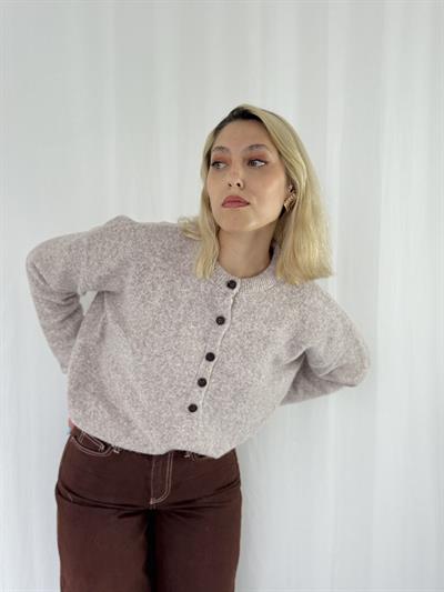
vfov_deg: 39.6
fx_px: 821
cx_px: 222
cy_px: 296
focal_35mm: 48
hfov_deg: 30.3
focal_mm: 6.76
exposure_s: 1/100
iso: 50
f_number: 1.78
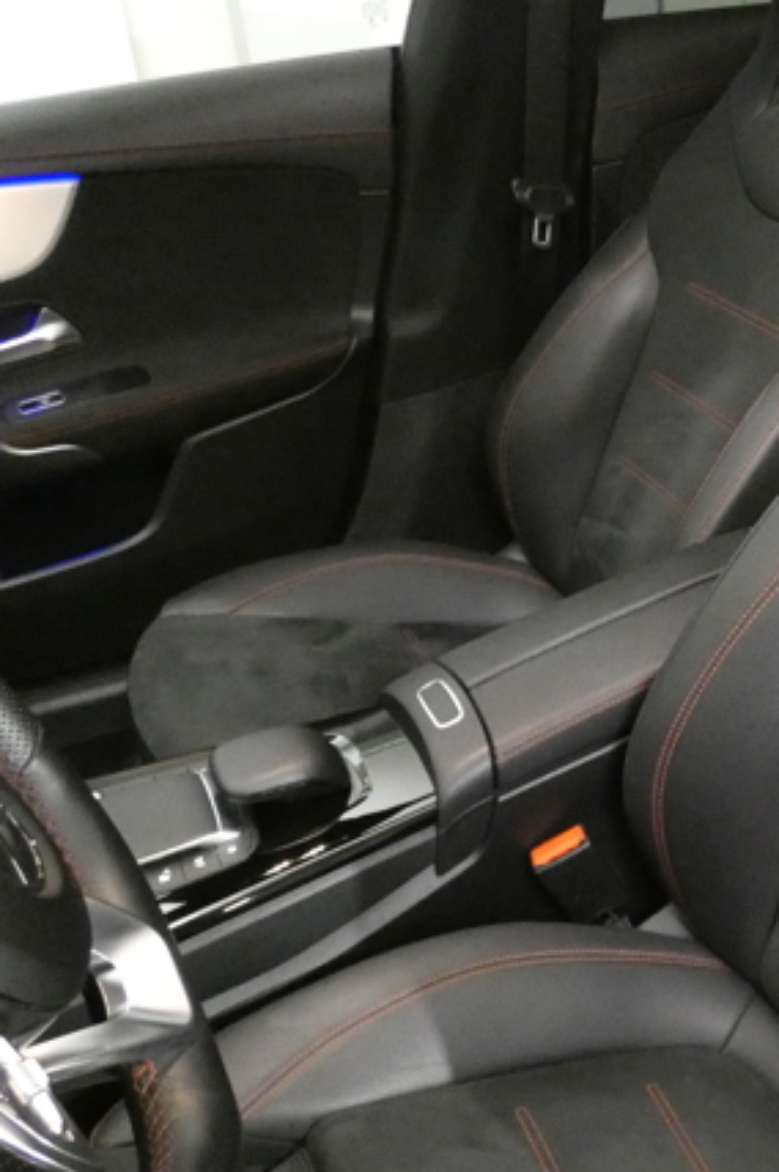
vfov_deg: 49.1
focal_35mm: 39
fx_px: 1268
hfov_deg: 32.4
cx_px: 702
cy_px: 727
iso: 1600
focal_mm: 3.6
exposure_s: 1/20
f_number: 2.8
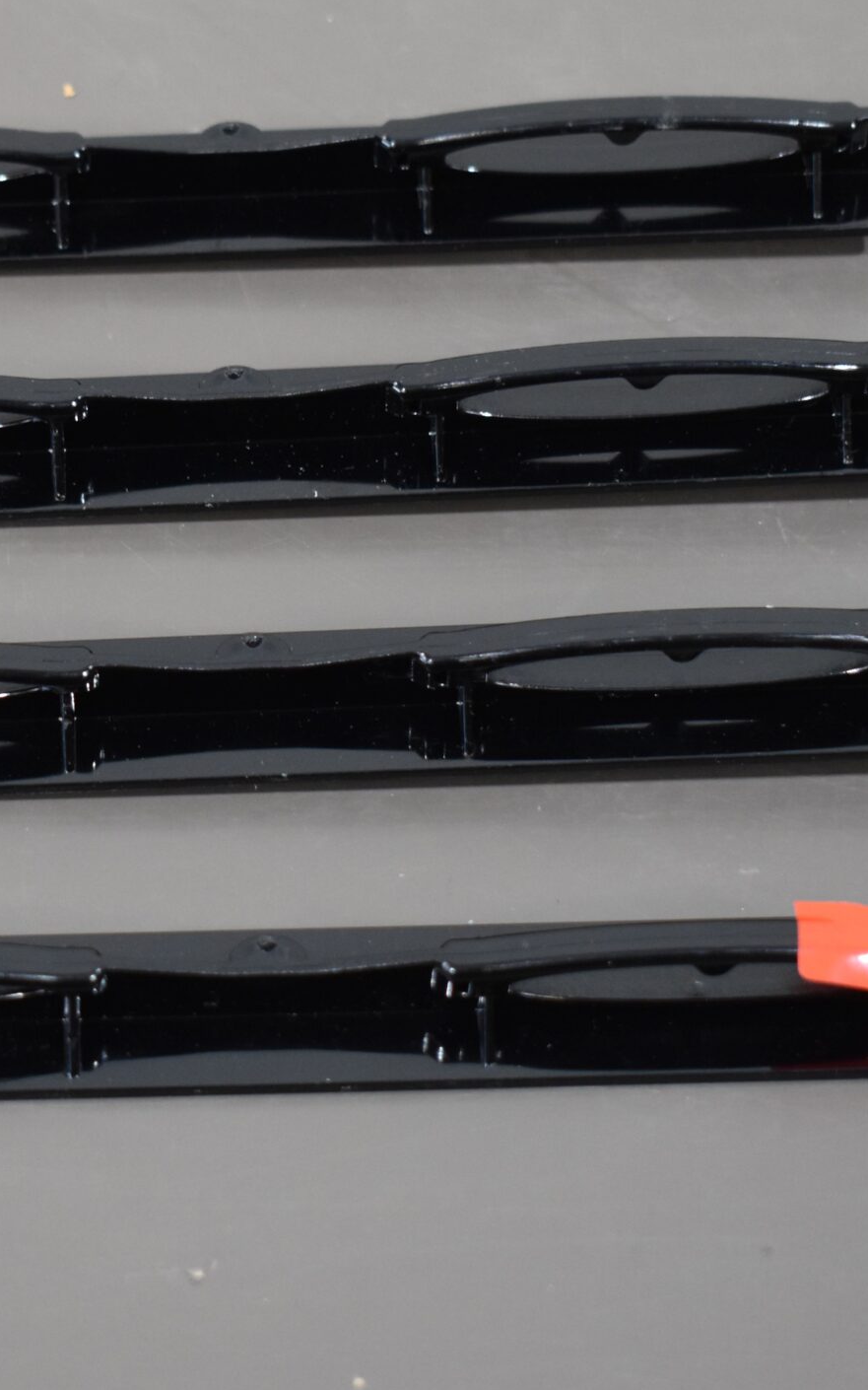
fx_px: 4202
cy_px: 594
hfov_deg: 11.7
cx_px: 168
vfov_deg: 18.8
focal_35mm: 111
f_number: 4.8
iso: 1250
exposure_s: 1/125
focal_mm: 40
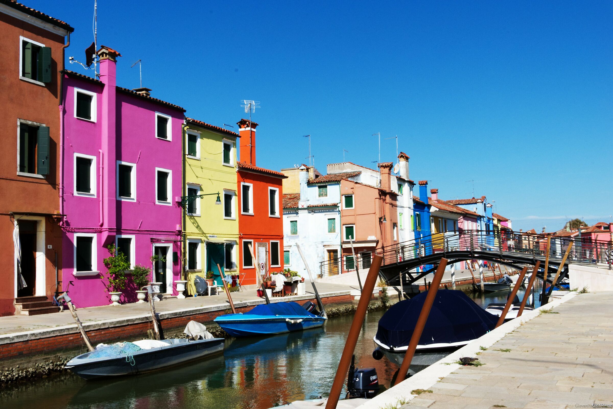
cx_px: 306
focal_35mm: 36
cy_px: 204
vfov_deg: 36.9
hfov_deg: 53.1
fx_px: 613
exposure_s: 1/400
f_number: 22
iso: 720
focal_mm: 24
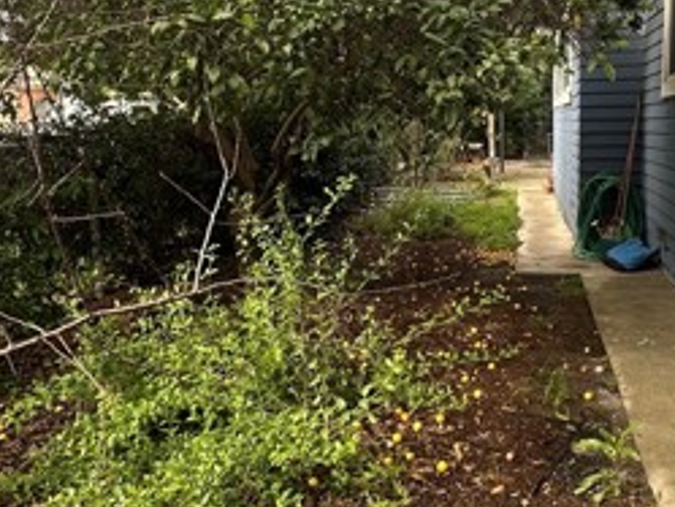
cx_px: 409
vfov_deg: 39.5
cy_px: 195
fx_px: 702
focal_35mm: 36
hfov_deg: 51.0
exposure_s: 1/122
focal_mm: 2.22
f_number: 2.2
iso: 40
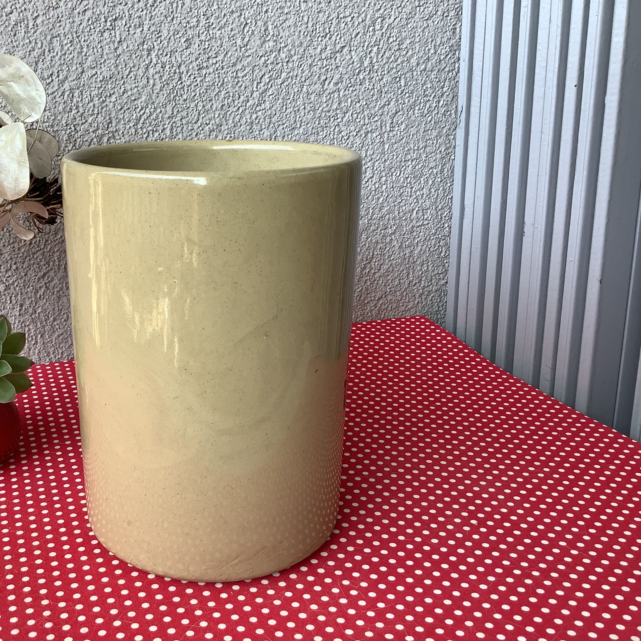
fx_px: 775
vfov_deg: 44.9
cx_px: 209
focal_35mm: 37
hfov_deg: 44.2
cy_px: 323
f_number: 2.4
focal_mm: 3.3
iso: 32
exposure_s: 1/100
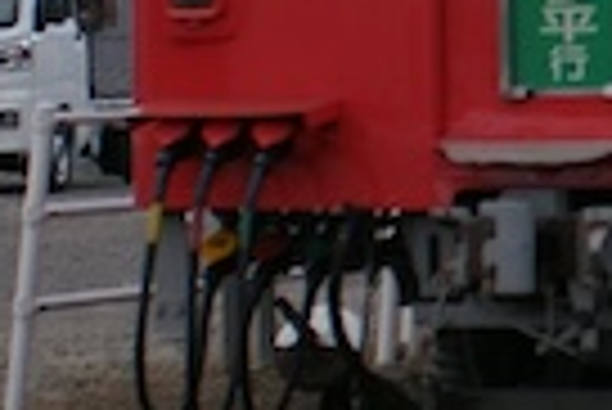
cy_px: -106
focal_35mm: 317
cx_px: 1112
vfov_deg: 4.3
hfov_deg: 6.4
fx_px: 5395
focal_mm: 48
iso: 400
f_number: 4.5
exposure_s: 1/2000
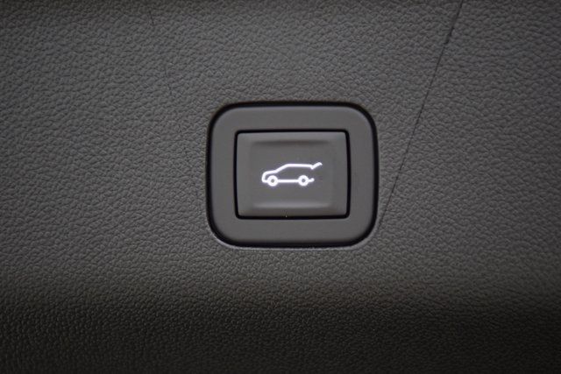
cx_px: 280
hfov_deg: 21.9
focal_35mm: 93
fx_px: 1449
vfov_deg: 14.7
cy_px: 187
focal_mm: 62
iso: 1600
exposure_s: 1/25
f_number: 2.8
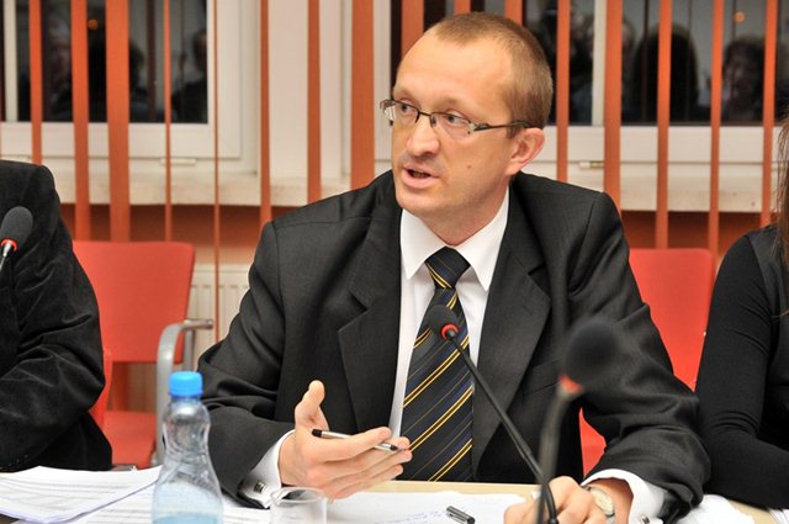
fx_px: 1642
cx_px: 394
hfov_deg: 27.0
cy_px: 262
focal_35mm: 75
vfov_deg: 18.1
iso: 400
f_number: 3.3
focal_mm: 50
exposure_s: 1/180
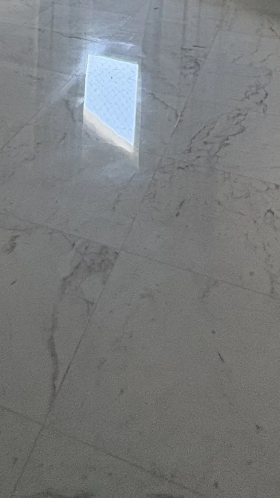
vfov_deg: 34.0
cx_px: 57
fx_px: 607
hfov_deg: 25.5
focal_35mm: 46
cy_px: -127
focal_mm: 2.22
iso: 160
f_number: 2.2
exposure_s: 1/99
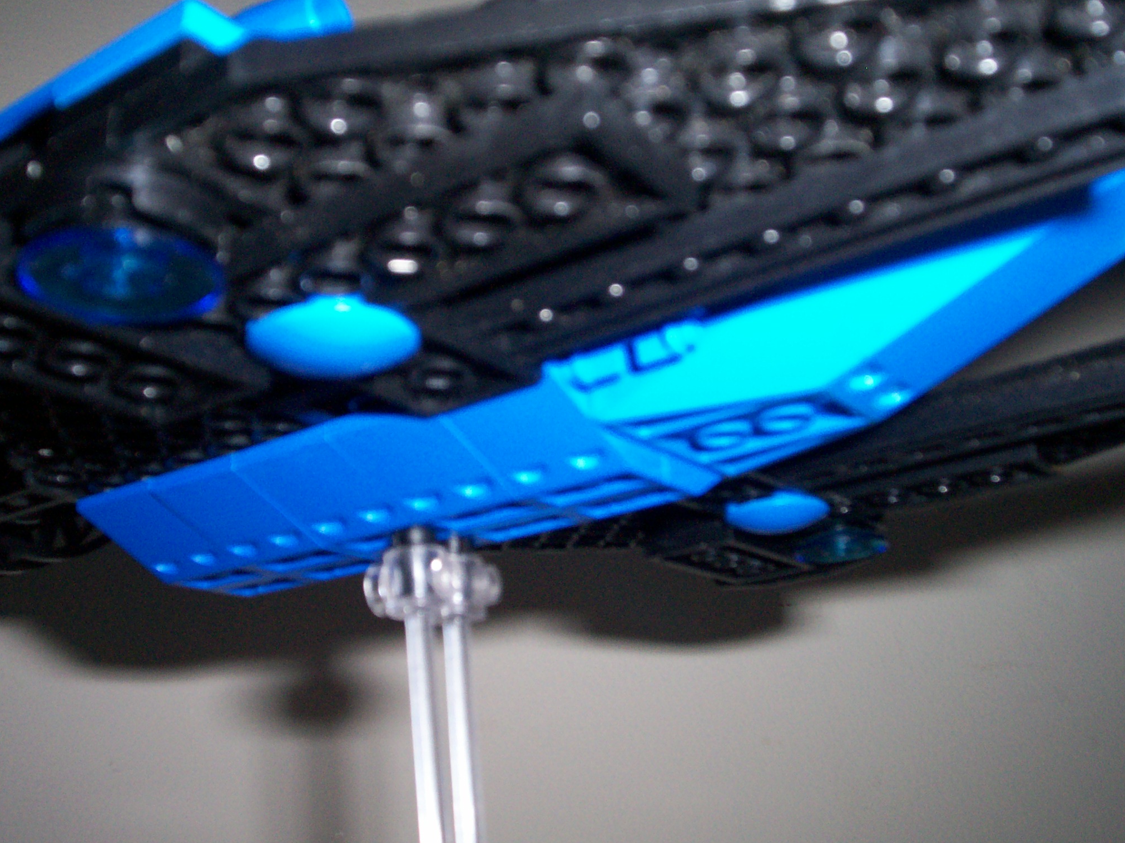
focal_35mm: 41
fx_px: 1332
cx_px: 575
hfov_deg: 45.8
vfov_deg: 35.1
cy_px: 386
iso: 140
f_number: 4.5
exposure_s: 1/64
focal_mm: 5.9
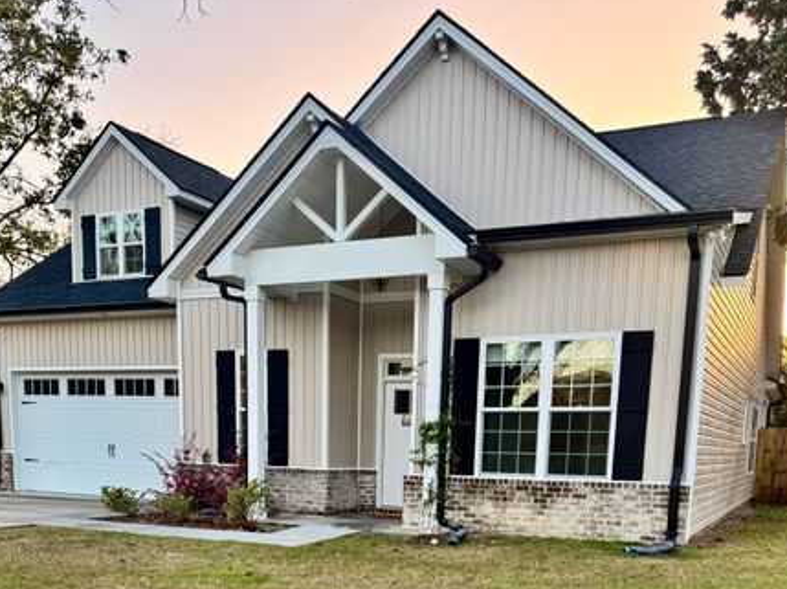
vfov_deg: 49.7
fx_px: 636
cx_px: 393
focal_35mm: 28
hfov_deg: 63.5
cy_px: 304
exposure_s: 1/249
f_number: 1.78
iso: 80
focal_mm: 6.76
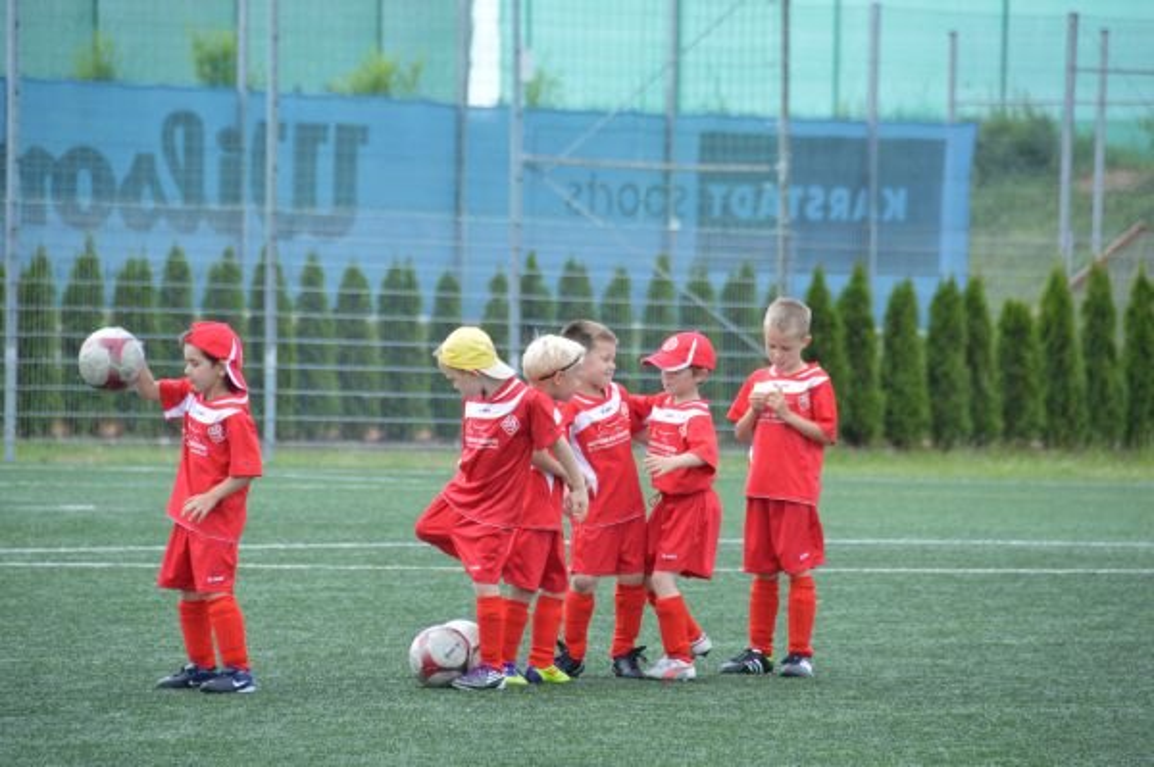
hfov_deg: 6.9
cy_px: 384
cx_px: 577
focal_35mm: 300
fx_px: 9609
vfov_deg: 4.6
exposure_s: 1/500
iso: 320
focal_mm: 200
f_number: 5.6
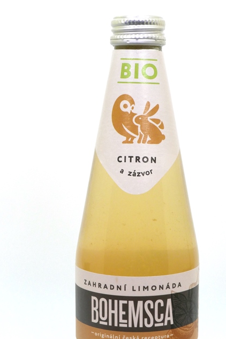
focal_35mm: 95
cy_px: 199
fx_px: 894
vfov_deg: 21.4
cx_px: 137
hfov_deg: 14.4
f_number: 16
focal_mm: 34
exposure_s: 1/50
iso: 800
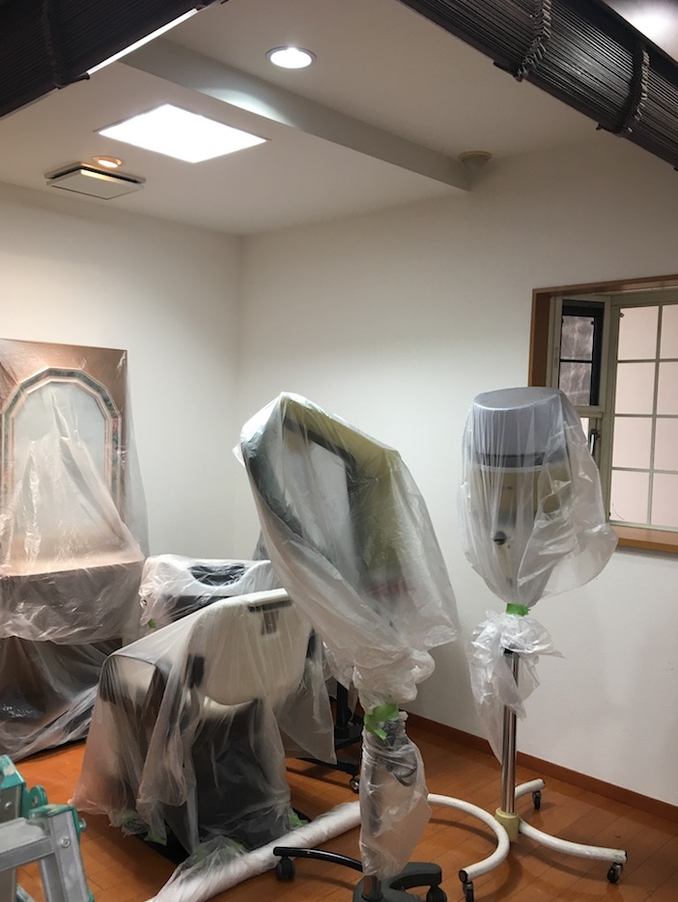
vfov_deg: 58.3
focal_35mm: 31
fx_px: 809
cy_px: 470
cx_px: 323
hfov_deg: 45.5
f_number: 2.2
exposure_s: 1/30
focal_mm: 4.15
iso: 40
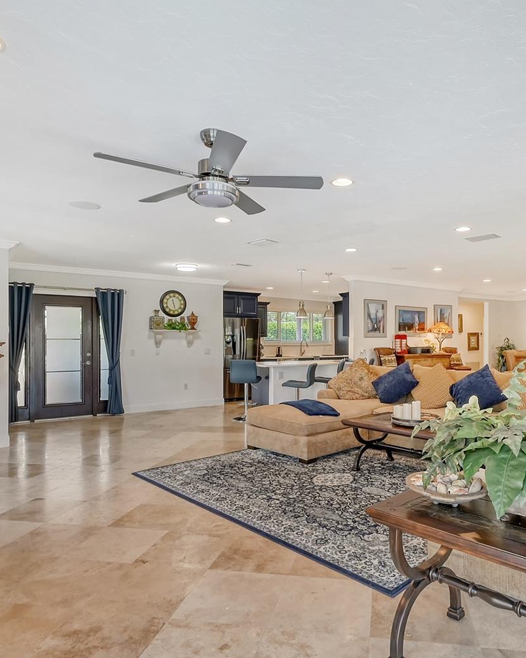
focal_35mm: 22
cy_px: 328
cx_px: 304
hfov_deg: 62.8
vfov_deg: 75.0
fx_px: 428
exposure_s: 1/40
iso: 800
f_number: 10
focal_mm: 10
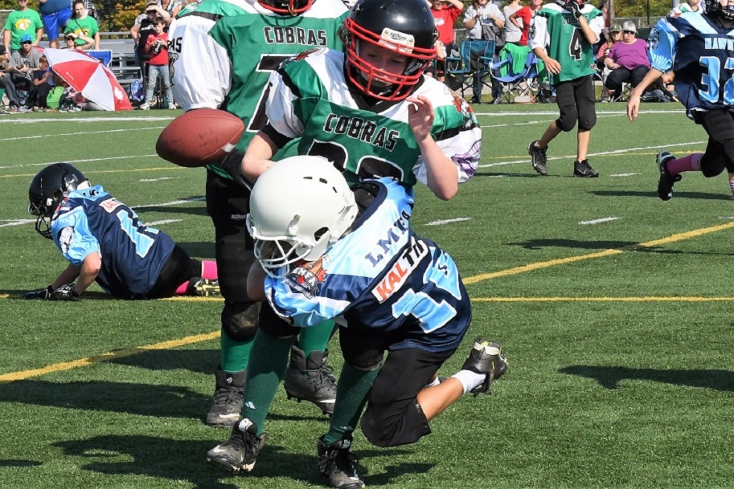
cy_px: 244
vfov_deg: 13.0
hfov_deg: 19.5
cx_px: 367
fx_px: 2141
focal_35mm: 105
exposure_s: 1/1000
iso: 1100
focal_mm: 70
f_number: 16
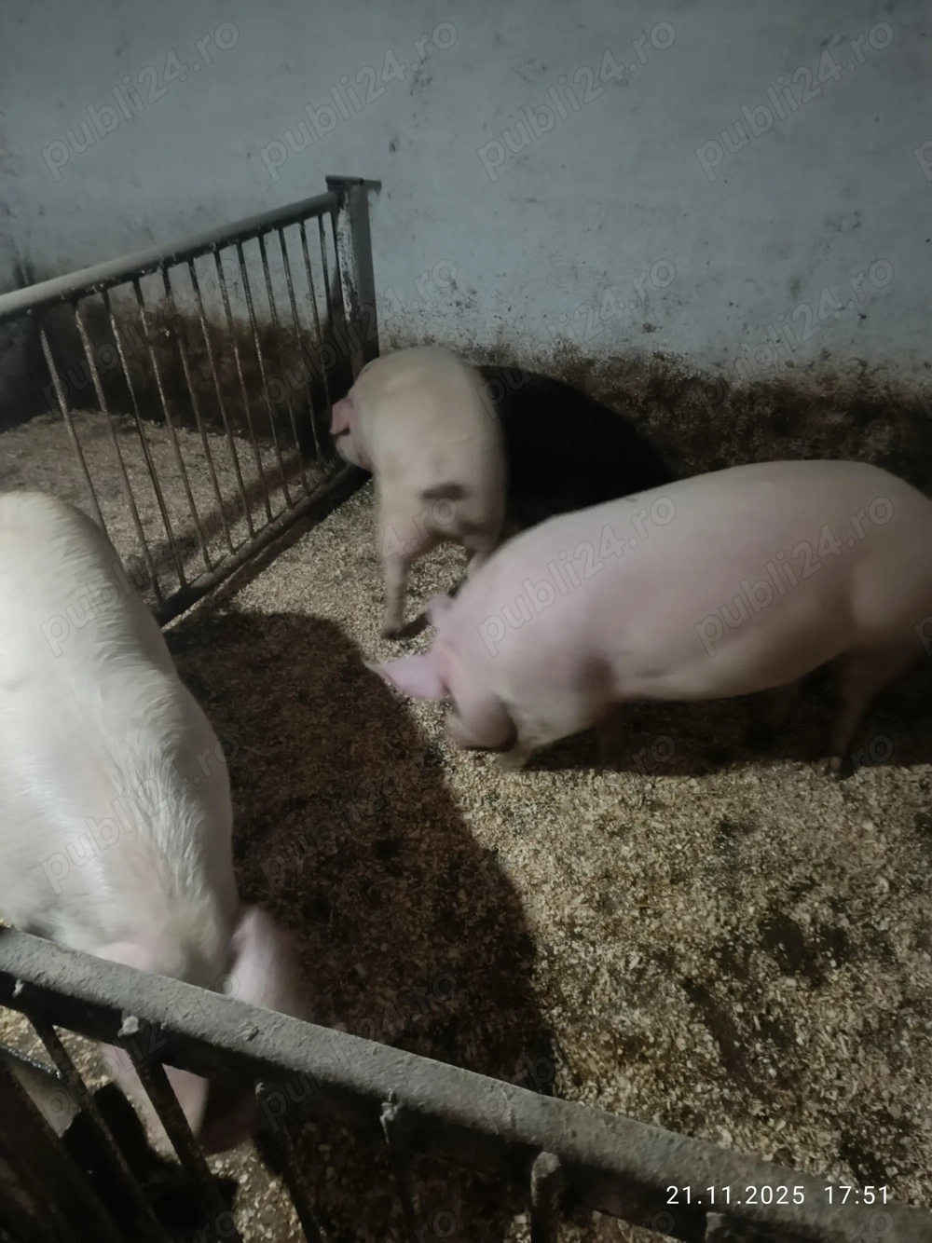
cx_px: 466
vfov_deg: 71.6
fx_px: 862
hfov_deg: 56.8
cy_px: 622
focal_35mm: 24
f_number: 1.88
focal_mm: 5.59
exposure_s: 1/14.3
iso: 2245
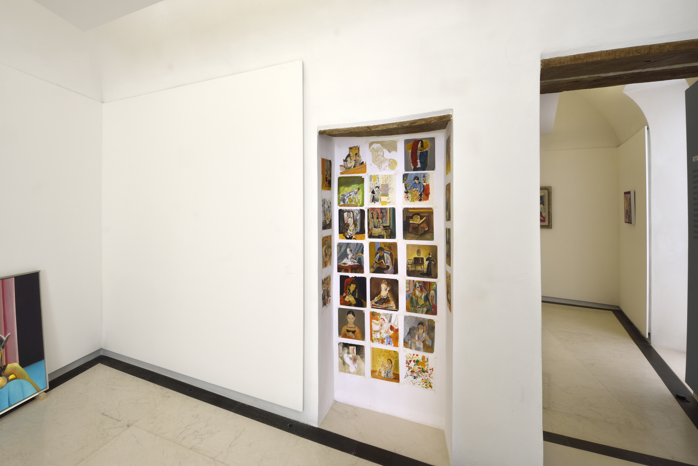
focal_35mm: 16
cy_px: 261
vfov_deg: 73.5
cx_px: 305
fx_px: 310
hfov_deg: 96.2
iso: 64
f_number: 22
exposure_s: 1
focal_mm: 14
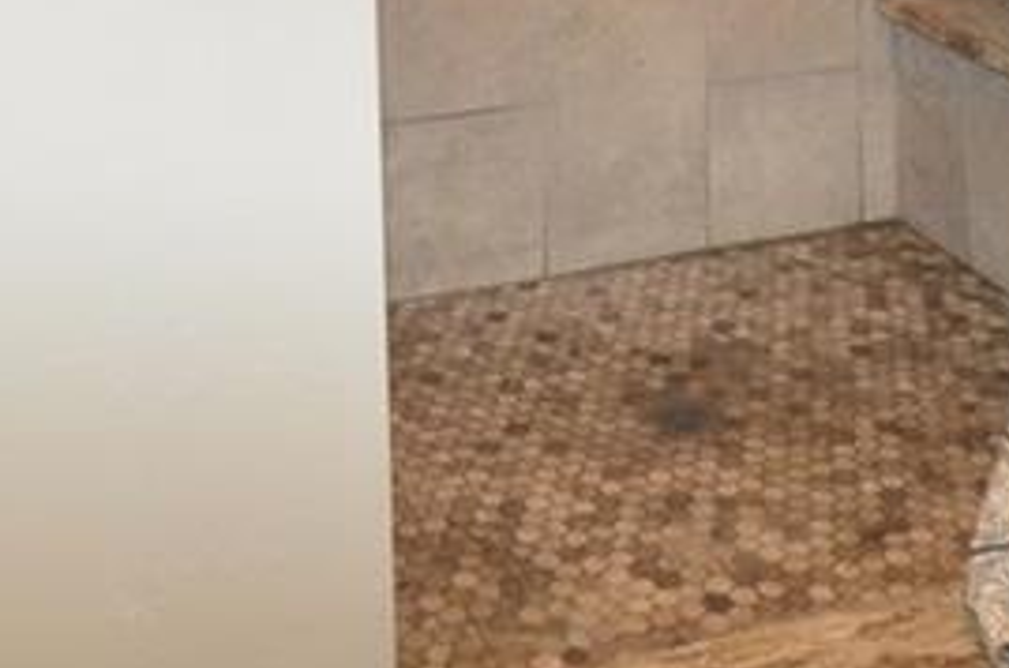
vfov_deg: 19.7
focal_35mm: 57
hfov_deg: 35.1
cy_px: -400
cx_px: 465
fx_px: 1594
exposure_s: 1/60
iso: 560
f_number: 4
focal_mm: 10
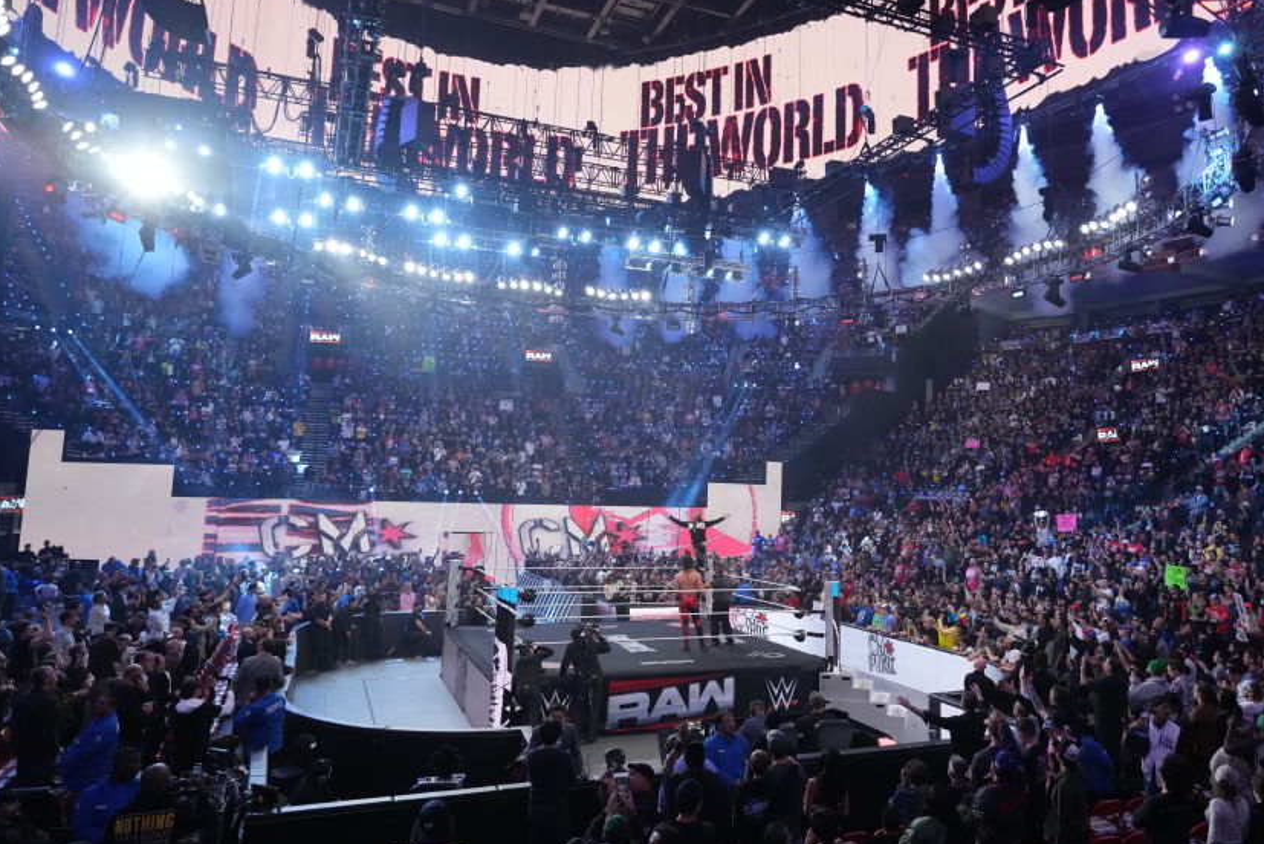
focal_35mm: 26
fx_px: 913
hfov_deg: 69.0
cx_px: 728
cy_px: 383
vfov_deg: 49.5
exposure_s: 1/640
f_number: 4
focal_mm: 21
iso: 5000
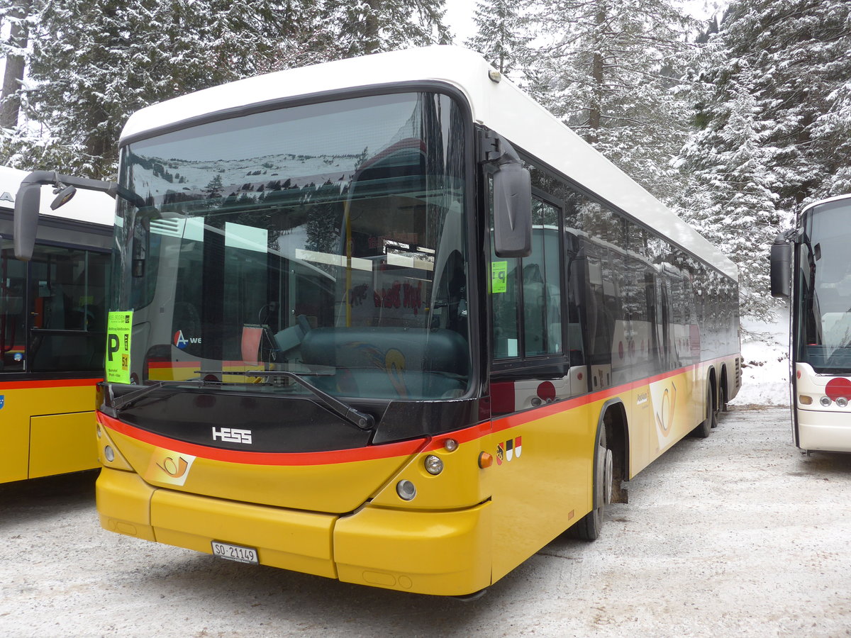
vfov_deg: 48.2
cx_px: 426
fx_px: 713
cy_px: 319
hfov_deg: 61.7
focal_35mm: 29
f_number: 2.8
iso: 80
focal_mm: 6
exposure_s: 1/200
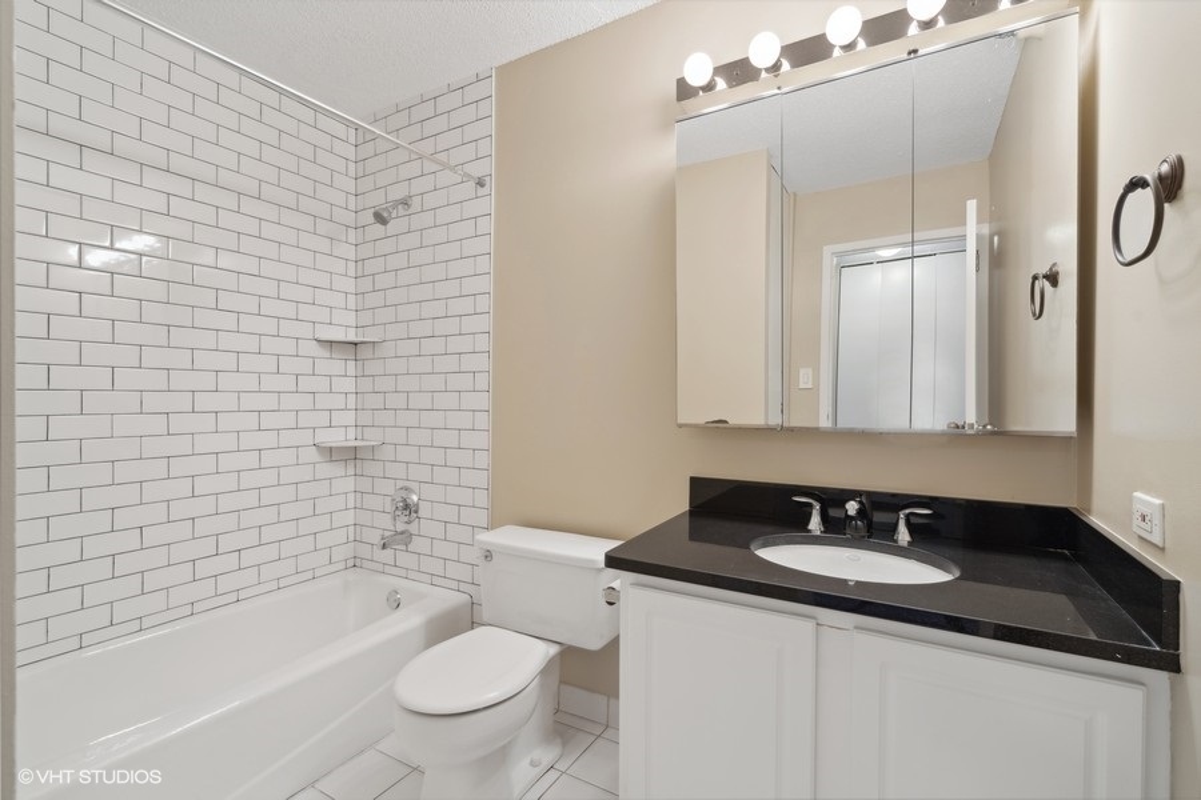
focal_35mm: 16
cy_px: 400
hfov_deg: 96.7
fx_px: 534
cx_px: 600
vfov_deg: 73.7
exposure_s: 1/3.33
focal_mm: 16
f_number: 8
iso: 320
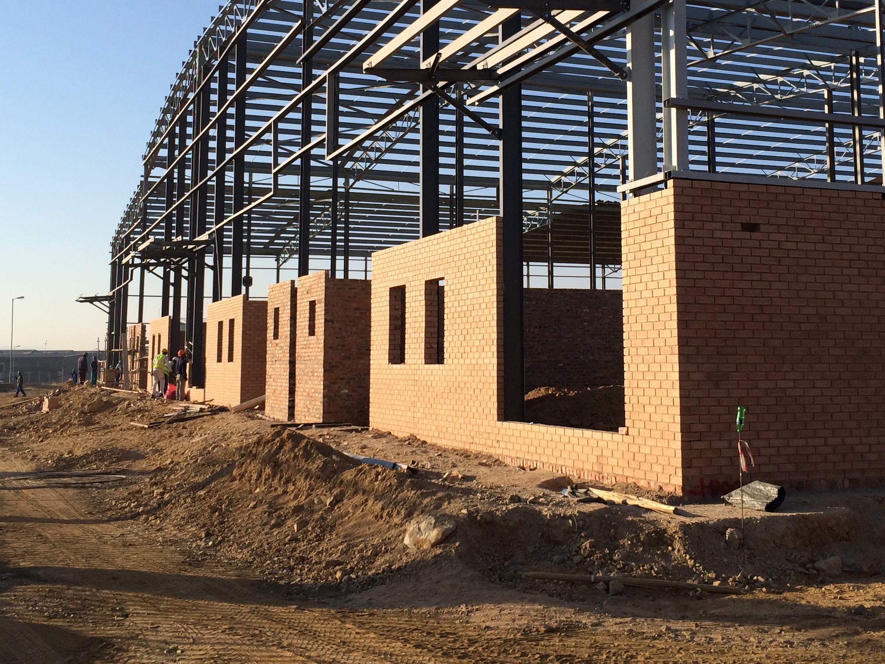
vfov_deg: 31.2
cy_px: 203
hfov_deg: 41.2
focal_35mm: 46
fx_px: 1176
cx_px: 491
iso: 32
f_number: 2.2
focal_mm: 4.12
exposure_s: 1/1580
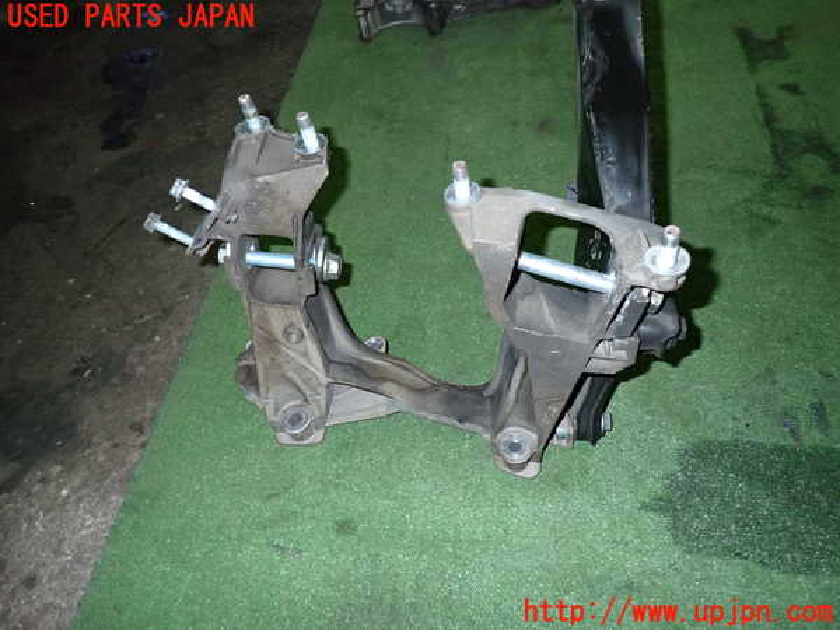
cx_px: 420
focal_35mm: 25
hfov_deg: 69.4
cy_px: 315
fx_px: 607
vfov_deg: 54.9
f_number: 5.6
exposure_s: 1/30
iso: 500
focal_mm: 4.5
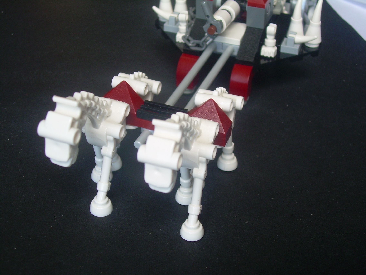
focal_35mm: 57
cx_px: 183
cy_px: 138
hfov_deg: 33.8
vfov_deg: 25.7
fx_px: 603
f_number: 3.3
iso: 50
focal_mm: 9.6
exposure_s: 1/15
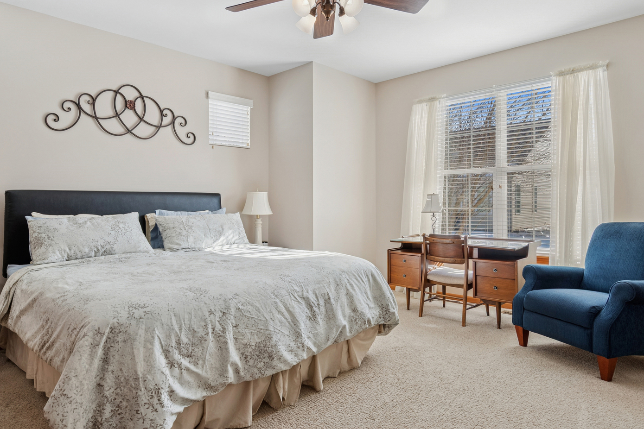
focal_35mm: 21
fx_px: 376
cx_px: 275
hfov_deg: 80.7
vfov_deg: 59.5
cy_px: 214
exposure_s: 1/30
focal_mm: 12
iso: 320
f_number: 8
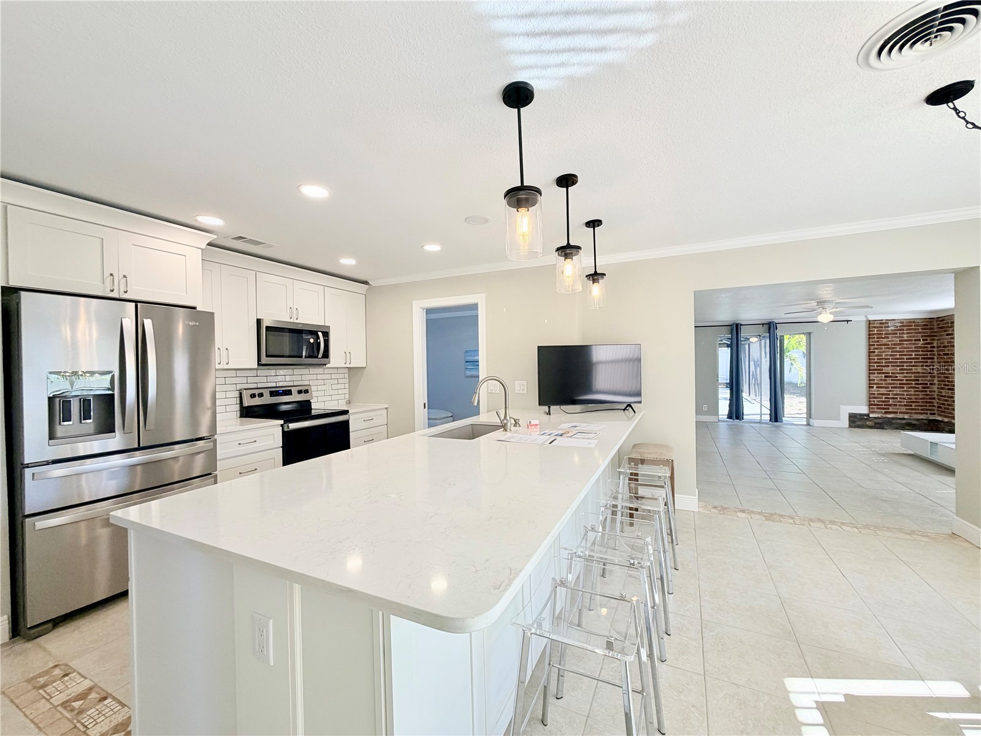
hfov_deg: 102.1
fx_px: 397
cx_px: 490
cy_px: 368
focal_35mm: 14
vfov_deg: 85.7
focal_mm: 2.22
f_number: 2.2
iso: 100
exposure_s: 1/120
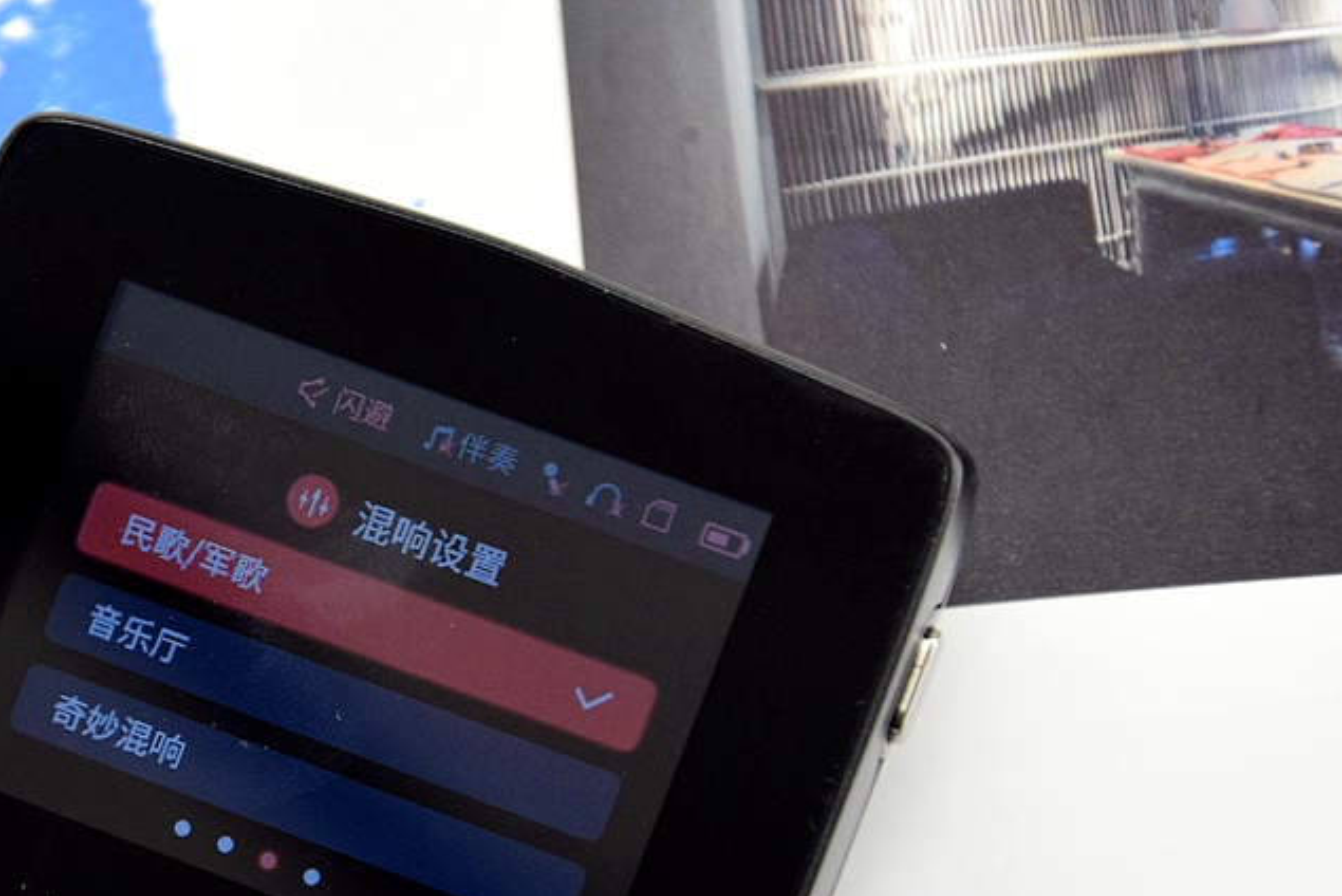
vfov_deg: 5.4
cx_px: 298
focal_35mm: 254
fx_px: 9465
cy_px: 648
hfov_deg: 8.1
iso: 900
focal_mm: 105
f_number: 5.6
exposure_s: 1/125
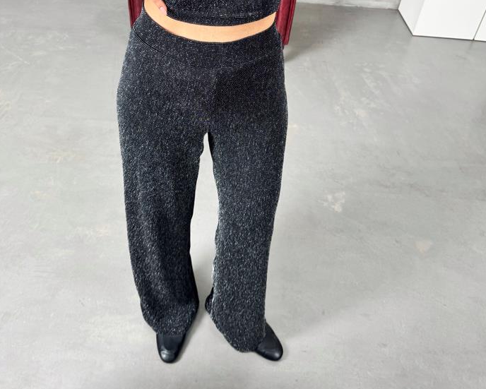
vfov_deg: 43.8
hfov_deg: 55.6
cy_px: 82
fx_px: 460
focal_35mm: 32
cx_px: 244
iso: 125
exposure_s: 1/50
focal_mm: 6.76
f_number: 1.78
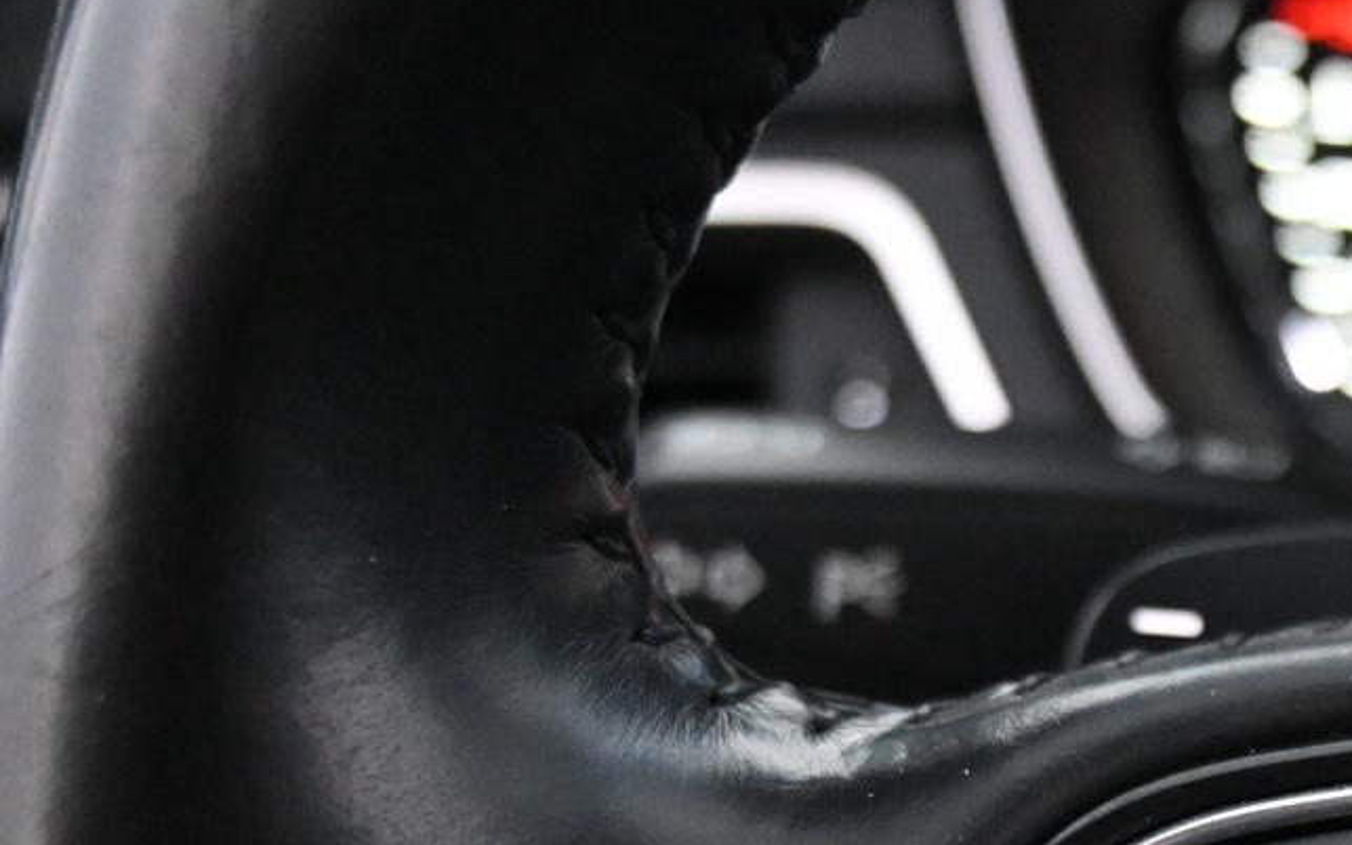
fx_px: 2837
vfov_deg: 16.0
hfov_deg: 24.6
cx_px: 1569
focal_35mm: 77
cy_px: 1108
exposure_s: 1/30
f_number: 3.8
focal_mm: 20
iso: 6400
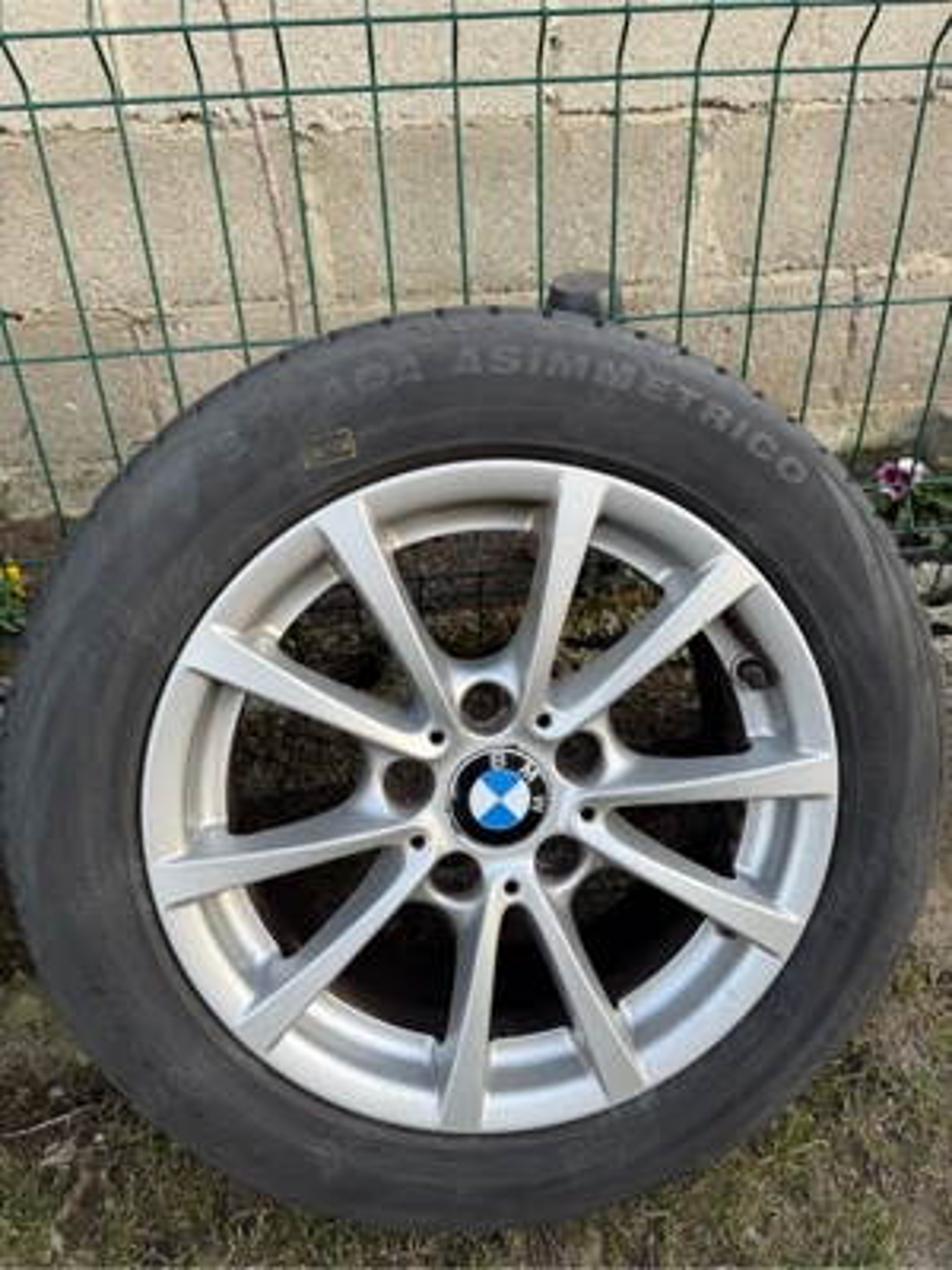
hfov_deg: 56.8
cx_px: 476
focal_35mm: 24
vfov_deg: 71.6
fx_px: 880
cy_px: 635
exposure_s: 1/125
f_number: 1.78
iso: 50
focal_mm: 6.76
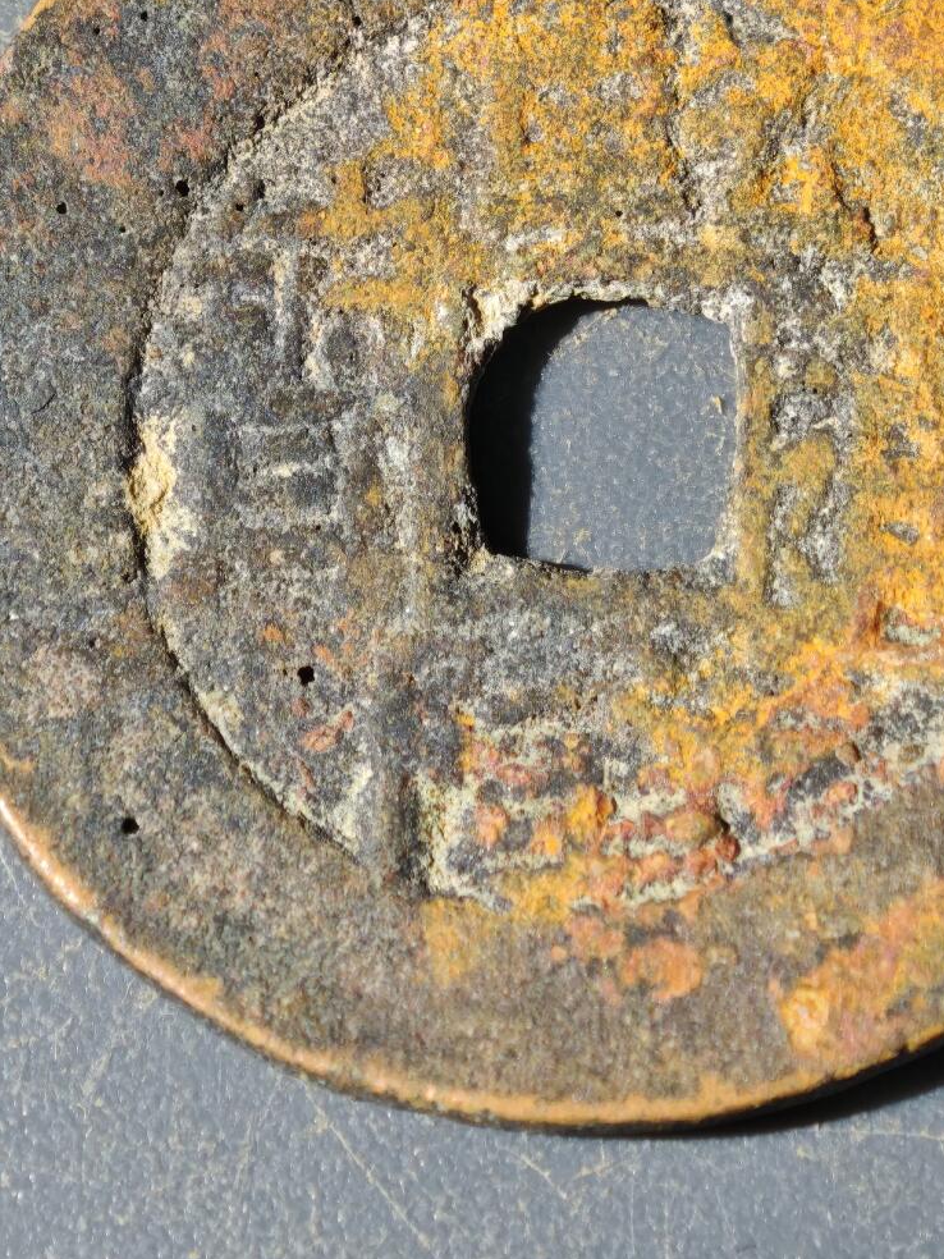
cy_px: 389
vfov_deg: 10.3
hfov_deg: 7.7
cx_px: 555
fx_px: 6981
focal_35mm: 192
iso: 250
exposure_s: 1/100
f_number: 2
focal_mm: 9
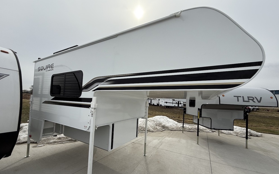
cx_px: 138
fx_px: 114
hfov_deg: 101.5
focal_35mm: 15
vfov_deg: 74.4
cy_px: 99
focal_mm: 2.22
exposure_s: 1/1901
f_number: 2.2
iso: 50
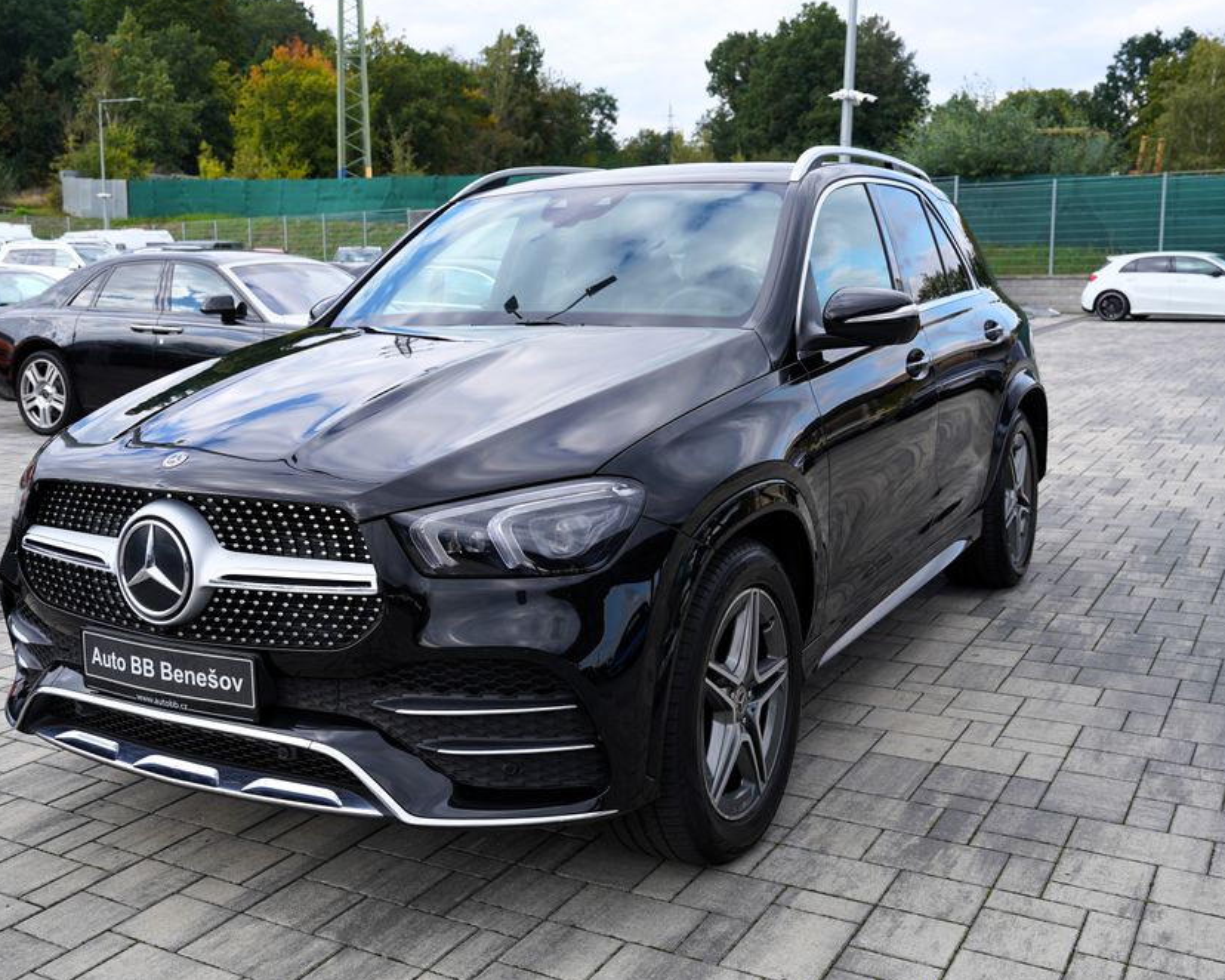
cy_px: 486
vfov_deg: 41.1
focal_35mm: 36
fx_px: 1305
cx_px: 513
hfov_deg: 50.1
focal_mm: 31
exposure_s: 1/160
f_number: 5.6
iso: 100
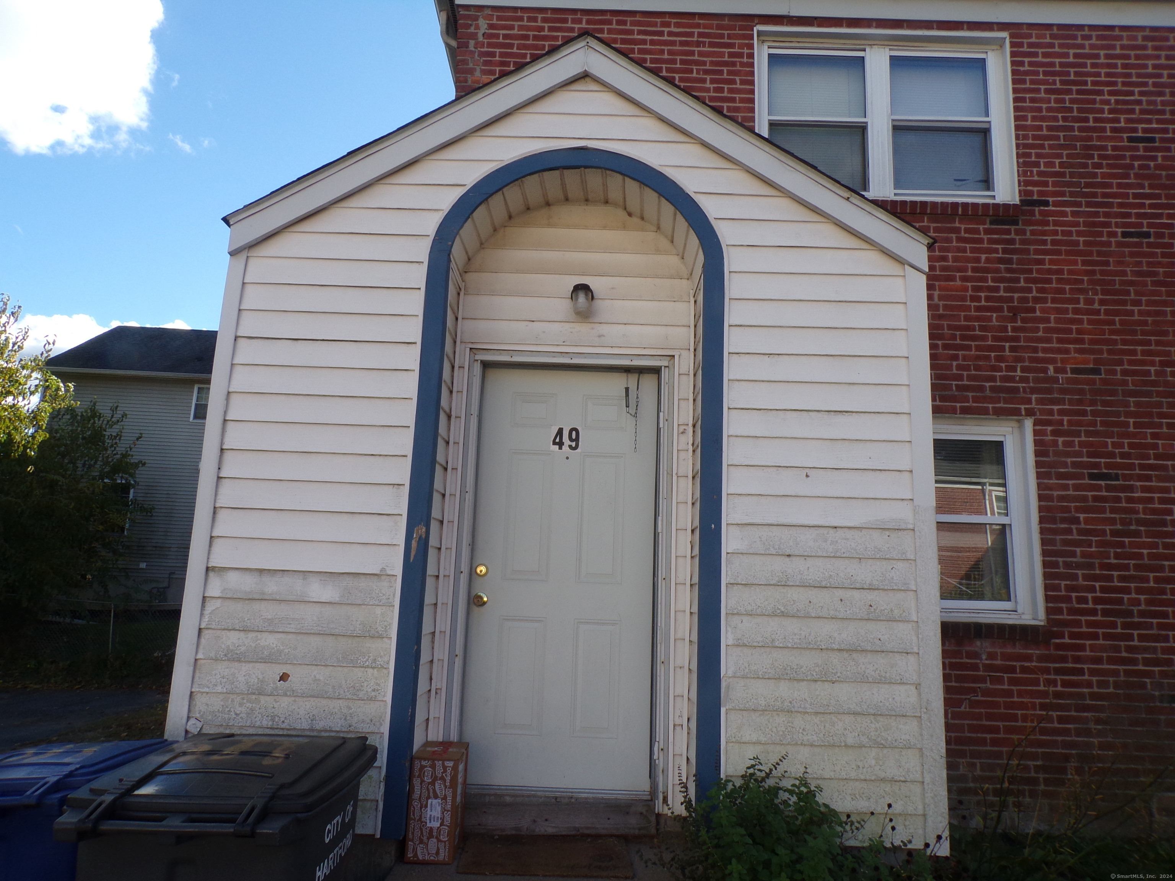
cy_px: 440
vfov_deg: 56.8
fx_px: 815
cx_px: 588
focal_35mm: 24
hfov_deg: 71.6
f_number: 5.8
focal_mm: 4.3
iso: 80
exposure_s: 1/180
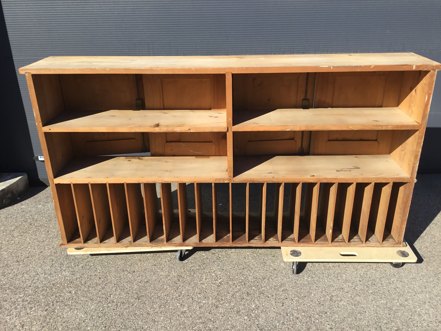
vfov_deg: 45.4
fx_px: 395
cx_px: 220
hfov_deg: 58.4
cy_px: 166
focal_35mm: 31
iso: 25
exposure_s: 1/799
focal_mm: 3.3
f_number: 2.4
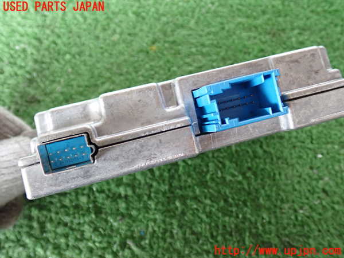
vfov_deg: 39.7
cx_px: 172
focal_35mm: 36
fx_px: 358
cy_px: 129
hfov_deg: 51.4
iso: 640
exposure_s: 1/40
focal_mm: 6.37
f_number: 2.5
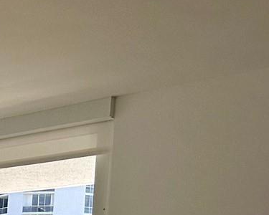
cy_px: 357
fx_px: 796
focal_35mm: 100
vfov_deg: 14.1
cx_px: -298
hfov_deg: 14.9
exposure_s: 1/694
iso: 80
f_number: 1.78
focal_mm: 6.86
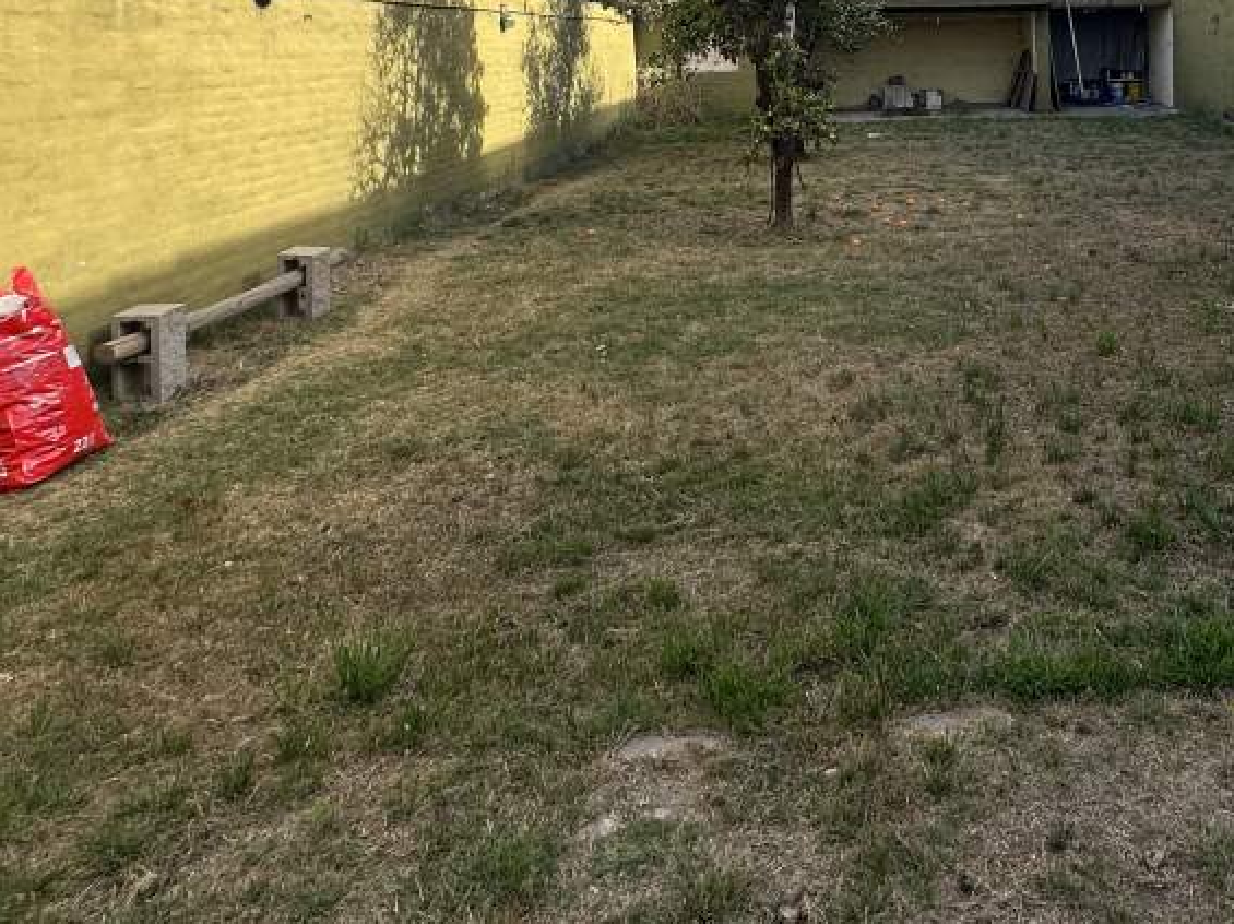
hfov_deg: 56.8
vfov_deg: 42.3
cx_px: 935
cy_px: 64
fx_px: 1069
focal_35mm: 30
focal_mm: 2.22
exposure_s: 1/947
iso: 50
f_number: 2.2
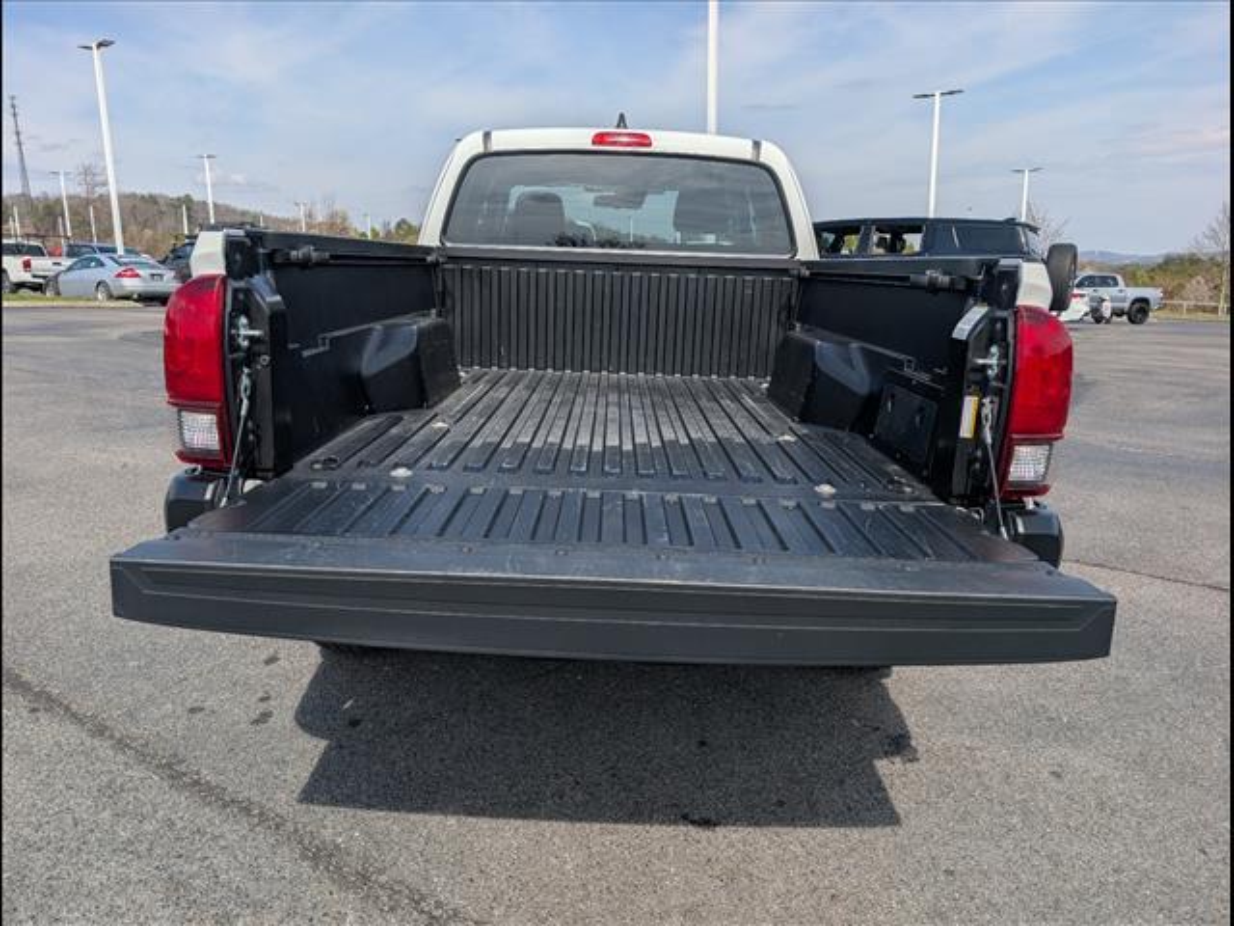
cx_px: 617
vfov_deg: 56.8
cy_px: 463
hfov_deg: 71.6
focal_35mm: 24
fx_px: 856
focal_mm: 6.9
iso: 20
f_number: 1.68
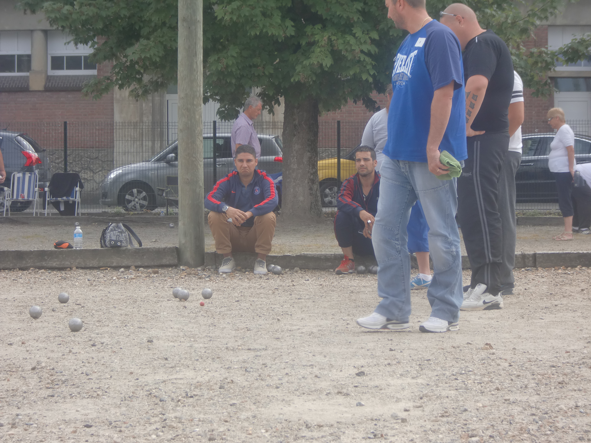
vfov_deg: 13.7
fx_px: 1844
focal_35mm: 108
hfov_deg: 18.2
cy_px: 222
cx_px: 296
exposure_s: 1/160
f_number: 5.3
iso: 64
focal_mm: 18.9
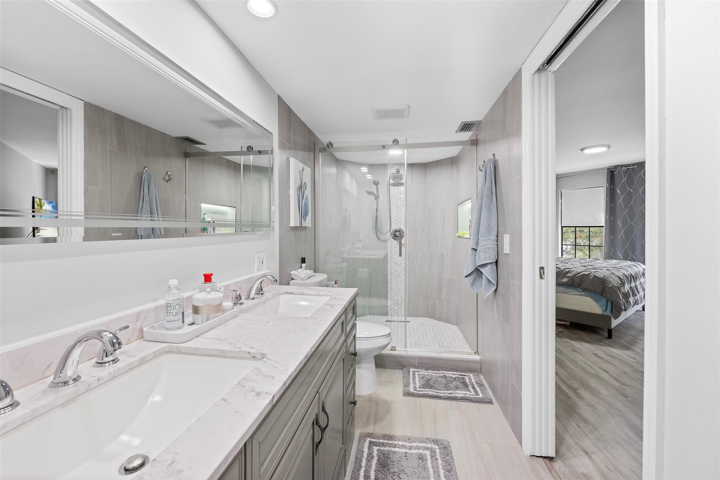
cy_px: 240
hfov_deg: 104.3
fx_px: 280
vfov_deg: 81.2
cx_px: 360
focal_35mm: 14
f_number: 8
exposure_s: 1/4
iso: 500
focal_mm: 14
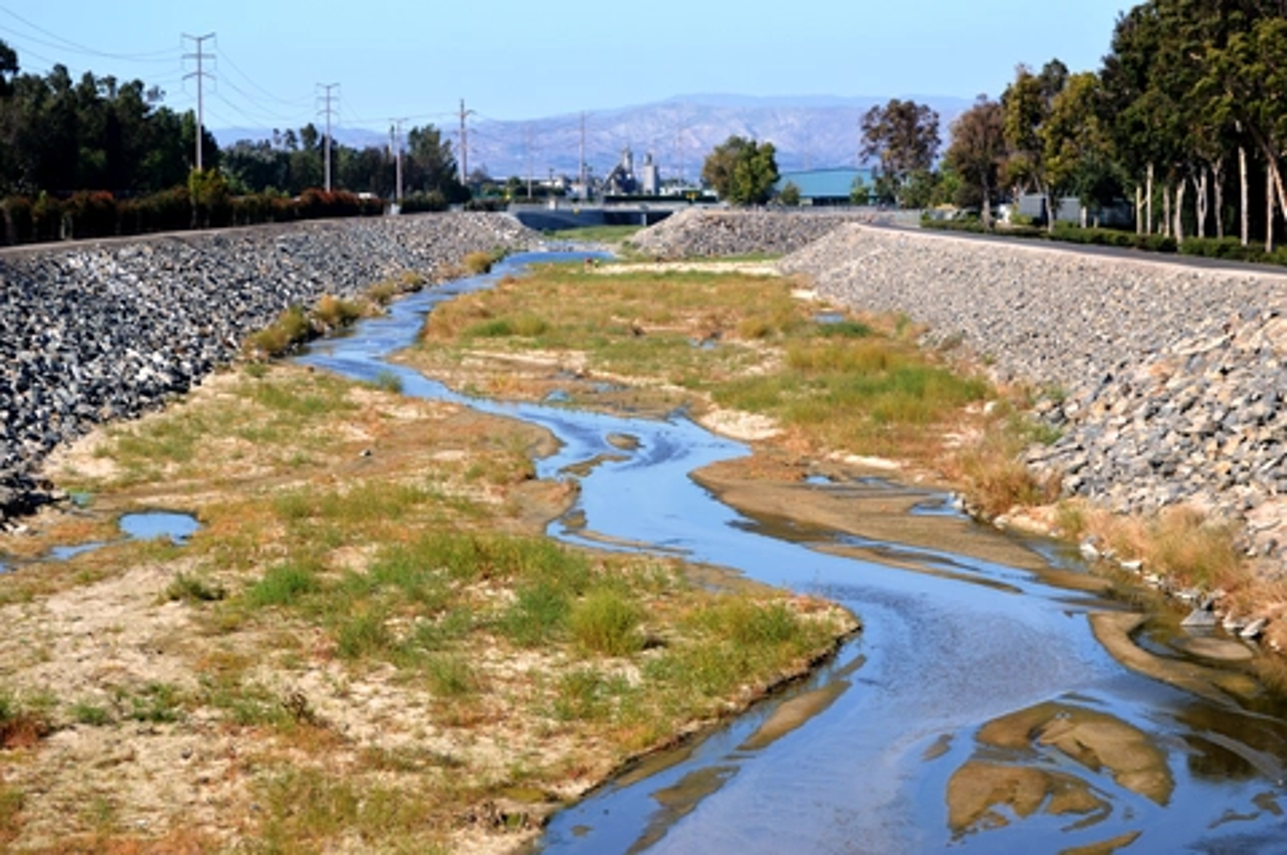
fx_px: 2946
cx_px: 644
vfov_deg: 16.5
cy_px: 428
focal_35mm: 82
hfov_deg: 24.6
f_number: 6.3
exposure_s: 1/160
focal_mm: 55
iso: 100
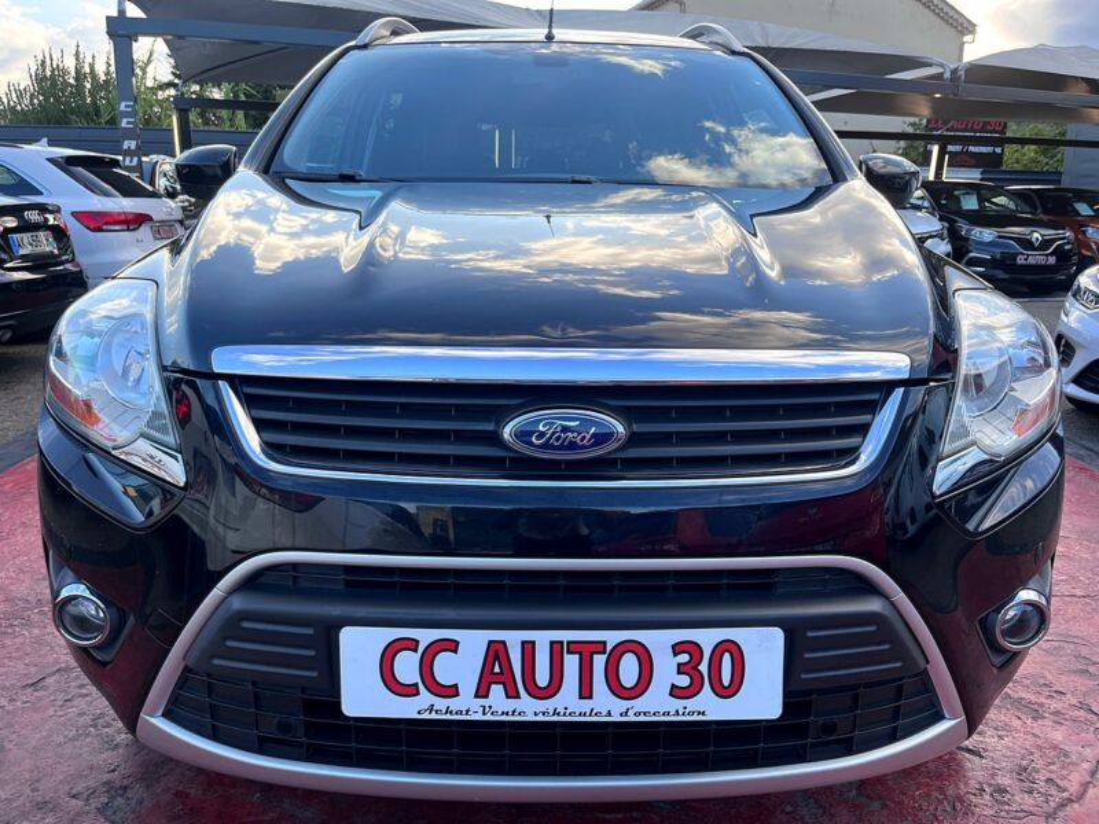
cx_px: 550
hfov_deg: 67.3
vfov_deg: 53.1
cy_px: 412
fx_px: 825
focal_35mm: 26
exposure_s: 1/477
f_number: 1.6
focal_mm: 5.1
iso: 50
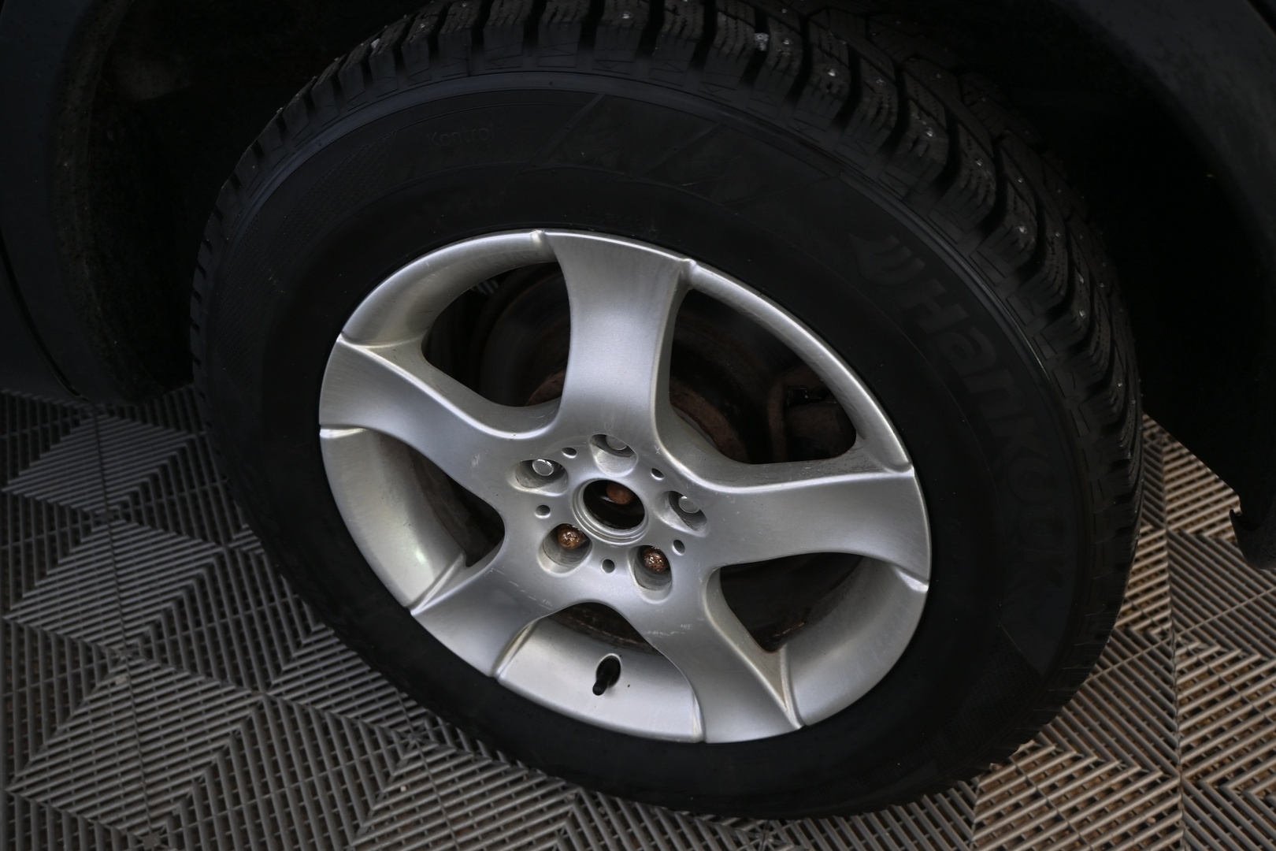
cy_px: 426
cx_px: 638
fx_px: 1090
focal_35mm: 31
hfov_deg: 60.7
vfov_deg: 42.6
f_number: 3.8
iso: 400
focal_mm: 20.5
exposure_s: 1/25
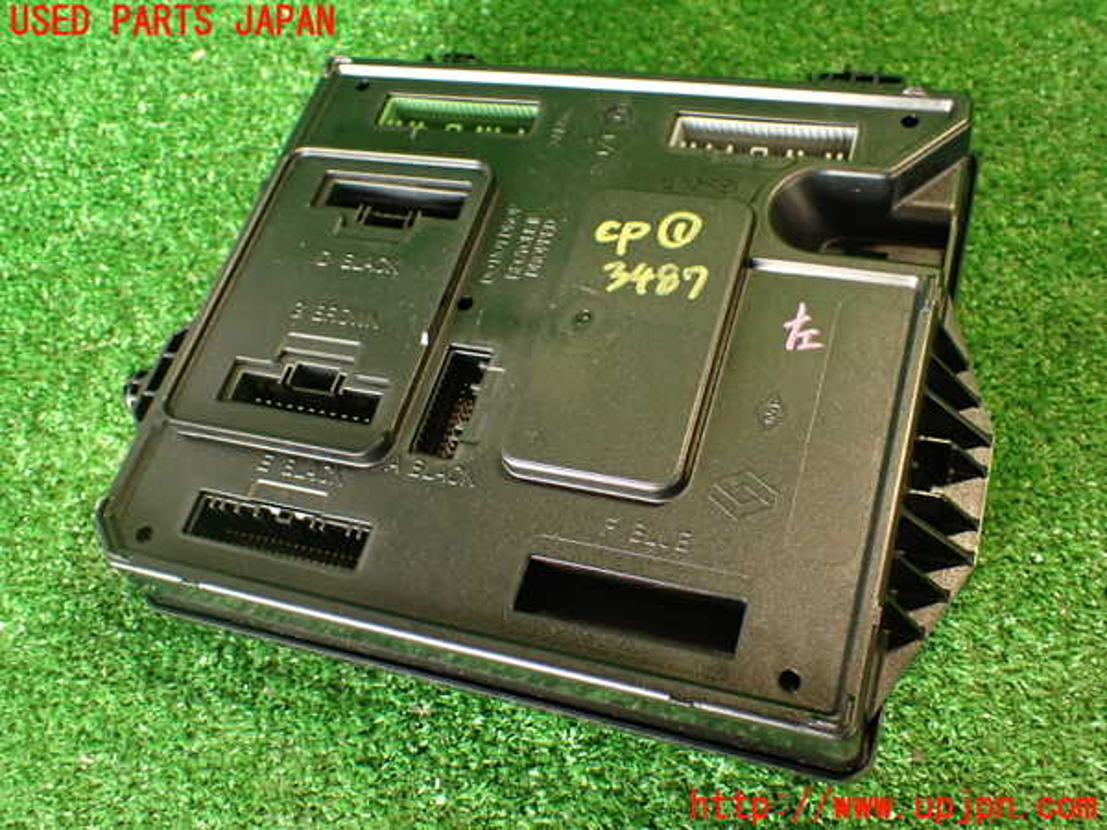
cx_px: 554
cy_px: 415
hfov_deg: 51.4
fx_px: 1151
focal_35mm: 36
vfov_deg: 39.7
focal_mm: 6.37
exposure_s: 1/40
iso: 400
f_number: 2.5
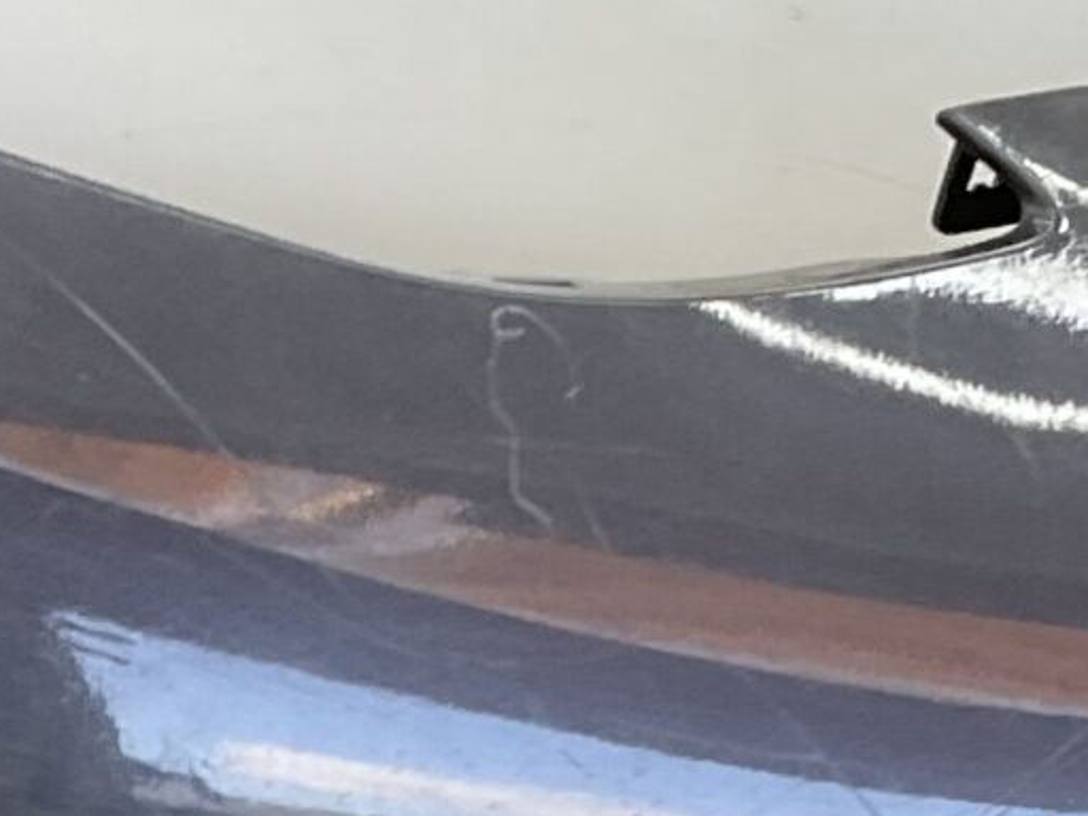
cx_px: -79
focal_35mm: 145
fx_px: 4557
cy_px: 994
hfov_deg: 13.4
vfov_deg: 10.1
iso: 25
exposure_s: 1/100
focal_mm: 3
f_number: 1.8
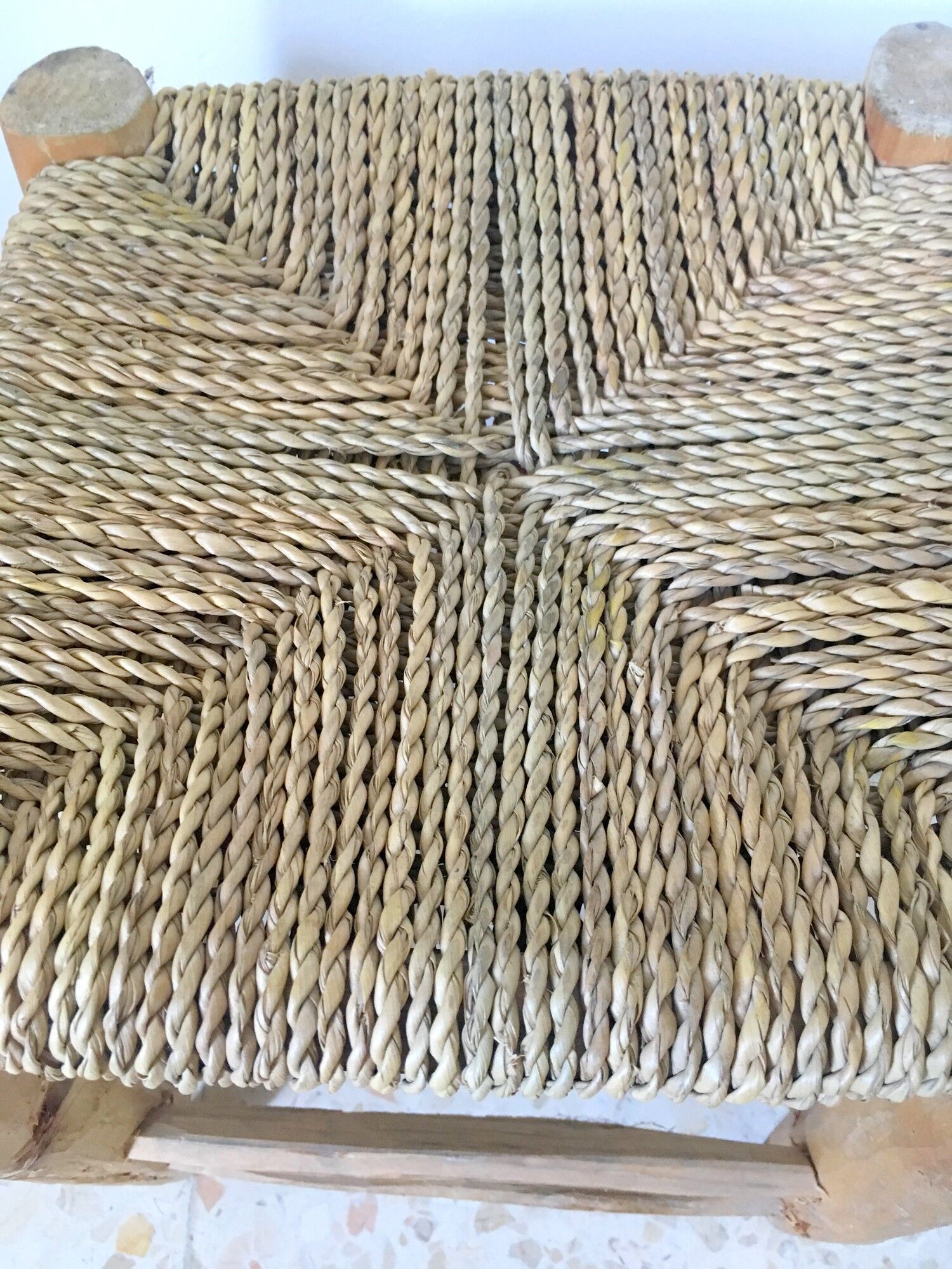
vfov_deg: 61.7
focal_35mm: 29
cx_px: 476
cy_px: 634
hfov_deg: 48.2
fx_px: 1063
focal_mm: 4.15
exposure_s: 1/33
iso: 200
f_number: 2.2
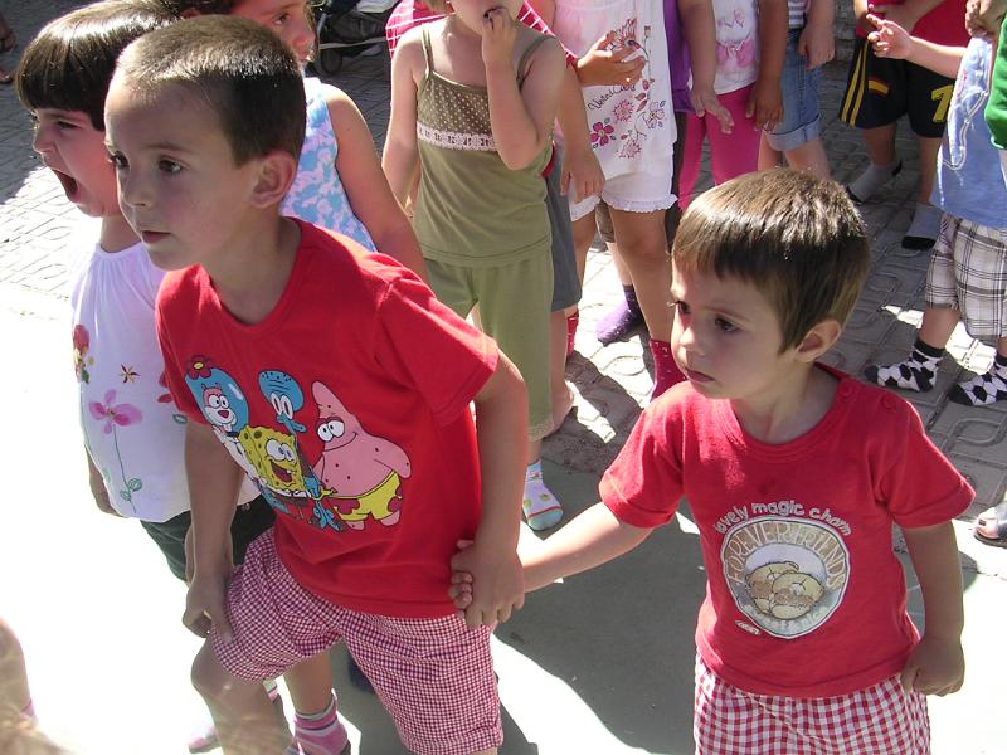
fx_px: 1338
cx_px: 504
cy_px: 378
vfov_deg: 31.5
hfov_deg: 41.2
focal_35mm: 46
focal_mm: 7.1
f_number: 3
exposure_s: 1/242
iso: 100
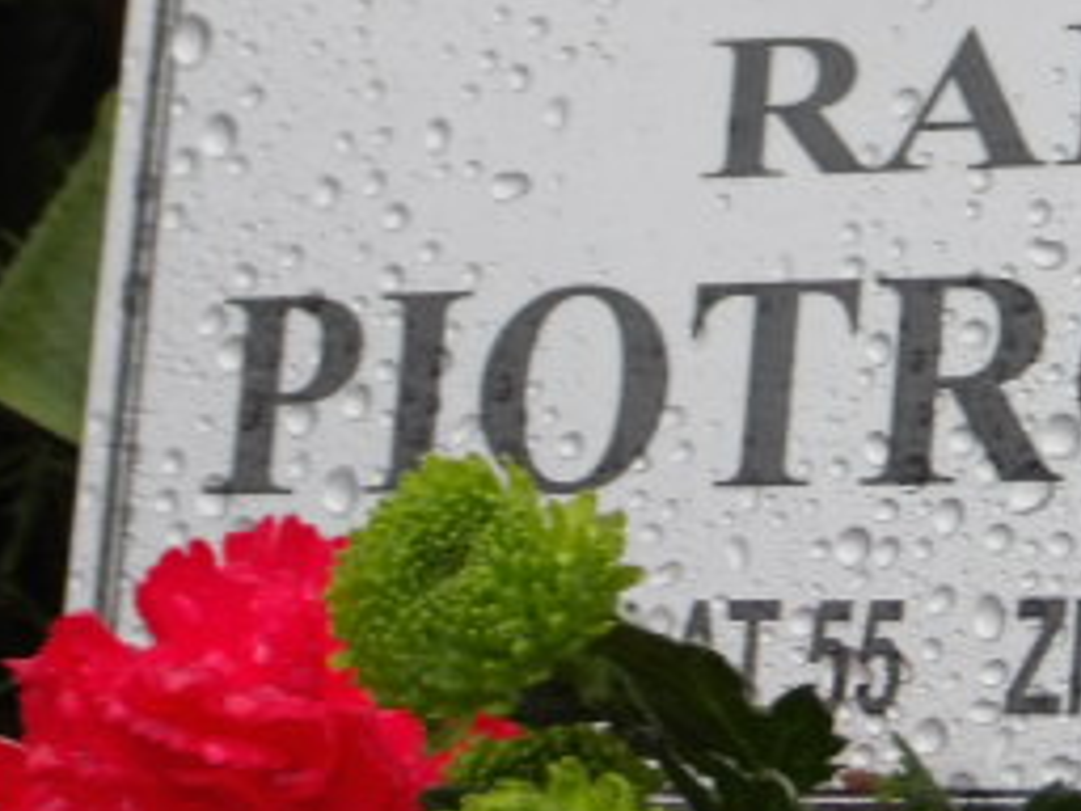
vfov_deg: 5.5
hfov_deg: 7.3
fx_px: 8432
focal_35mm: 270
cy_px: 228
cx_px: 1170
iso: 320
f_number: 6.6
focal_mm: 19.6
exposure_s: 1/60
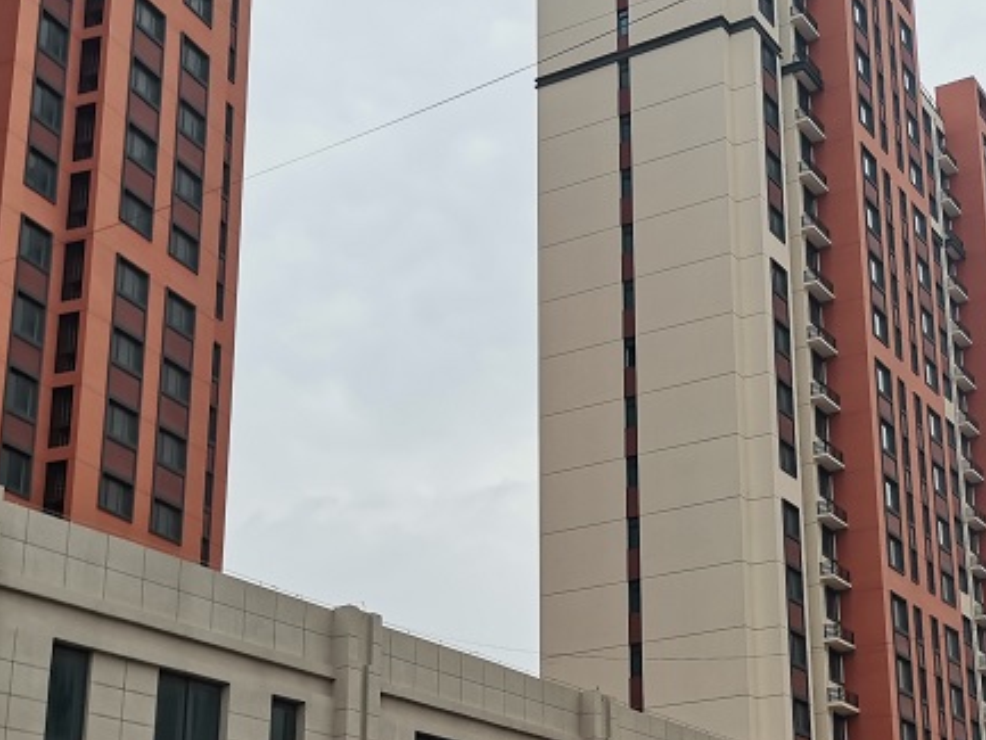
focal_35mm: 60
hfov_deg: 31.8
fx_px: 1710
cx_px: 685
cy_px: 533
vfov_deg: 24.2
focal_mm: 4.75
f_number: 1.8
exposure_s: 1/120
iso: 64
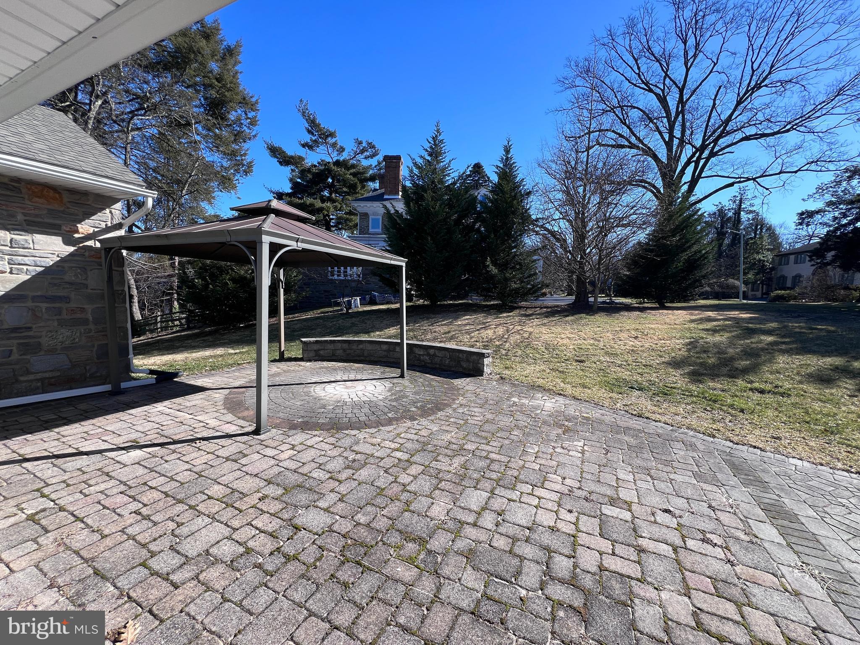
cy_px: 322
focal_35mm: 13
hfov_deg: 106.2
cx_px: 430
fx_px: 323
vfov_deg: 89.9
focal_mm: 1.57
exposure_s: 1/602
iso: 32
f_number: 1.8
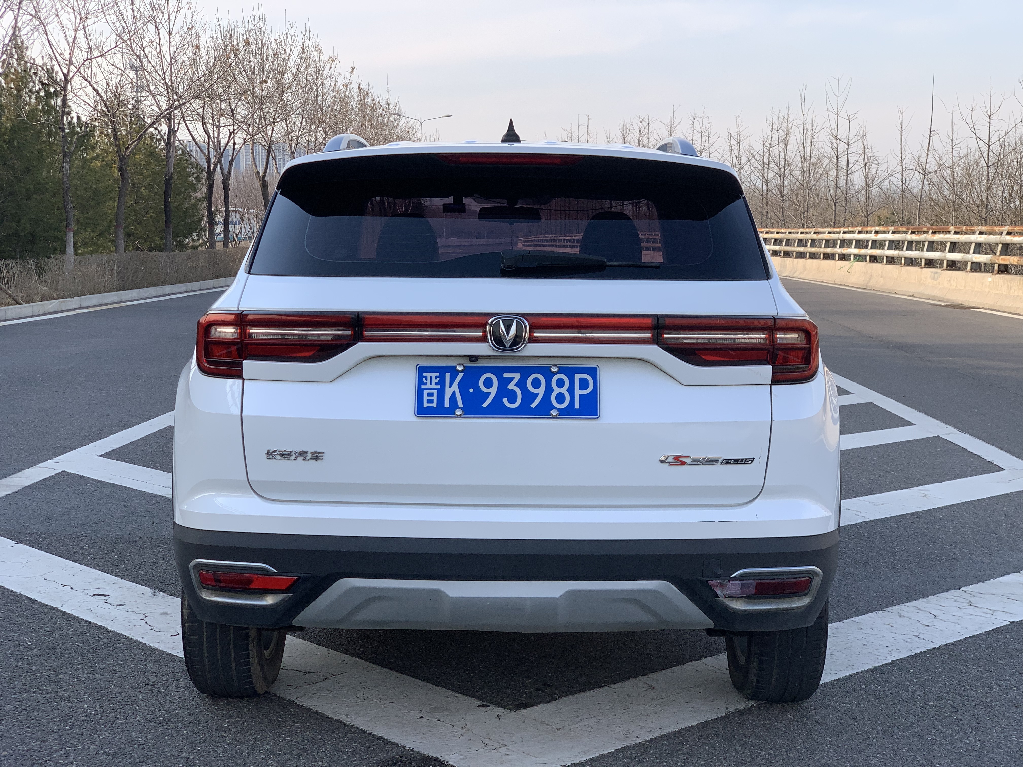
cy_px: 384
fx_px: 1537
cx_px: 512
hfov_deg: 36.8
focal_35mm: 52
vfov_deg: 28.0
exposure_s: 1/466
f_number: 2.4
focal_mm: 6
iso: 16
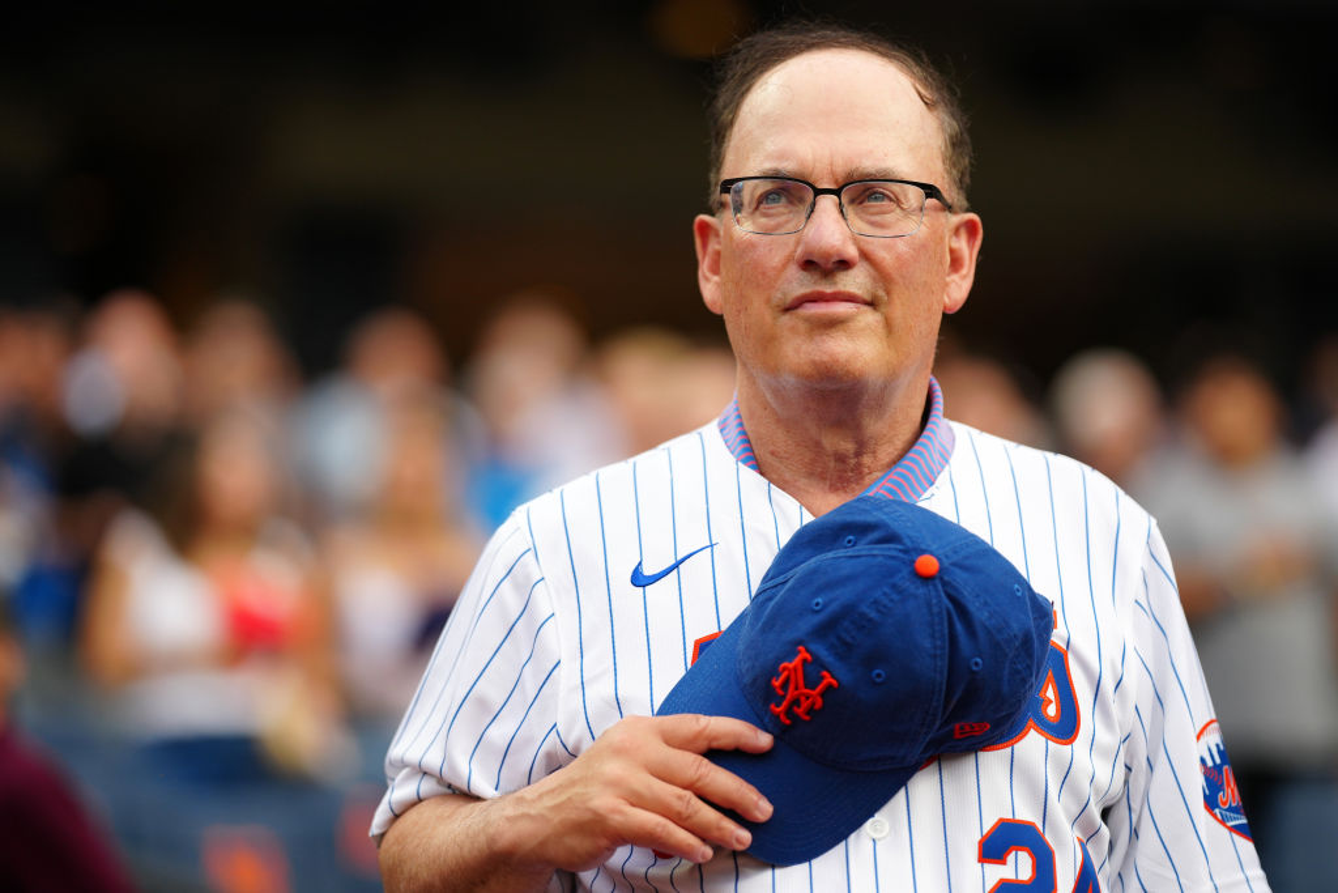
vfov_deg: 10.2
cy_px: 446
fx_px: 5018
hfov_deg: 15.2
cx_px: 669
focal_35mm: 135
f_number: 1.8
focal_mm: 135
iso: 400
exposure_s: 1/2500
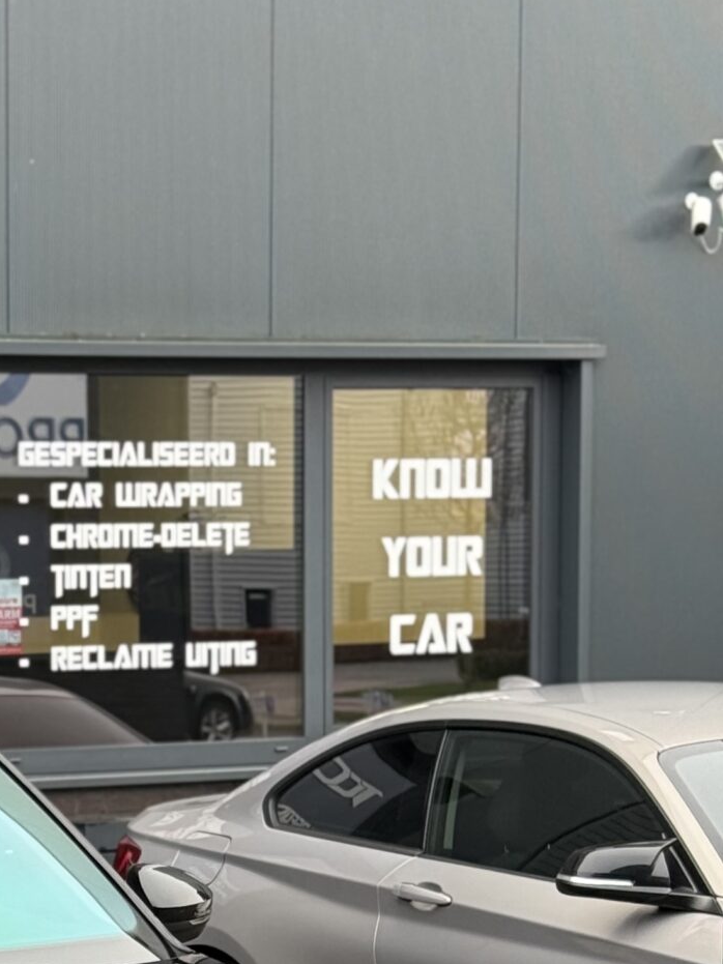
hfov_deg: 10.9
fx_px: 3677
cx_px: -269
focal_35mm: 132
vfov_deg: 14.6
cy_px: 1017
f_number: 1.78
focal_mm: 6.76
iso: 100
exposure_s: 1/127
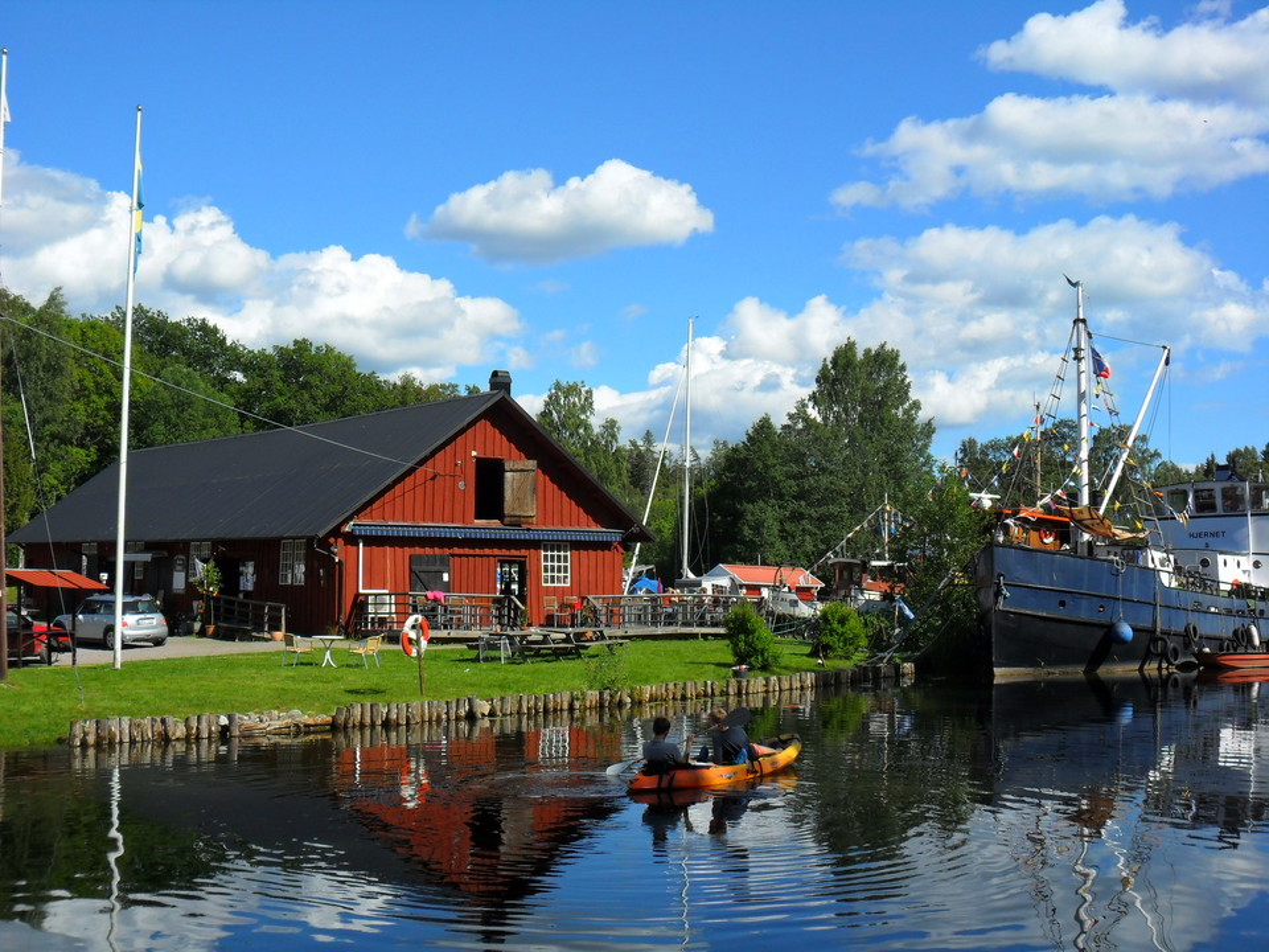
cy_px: 476
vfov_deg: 32.9
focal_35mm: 44
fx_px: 1613
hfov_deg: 42.9
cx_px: 634
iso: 100
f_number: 4.5
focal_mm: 7.8
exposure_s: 1/750
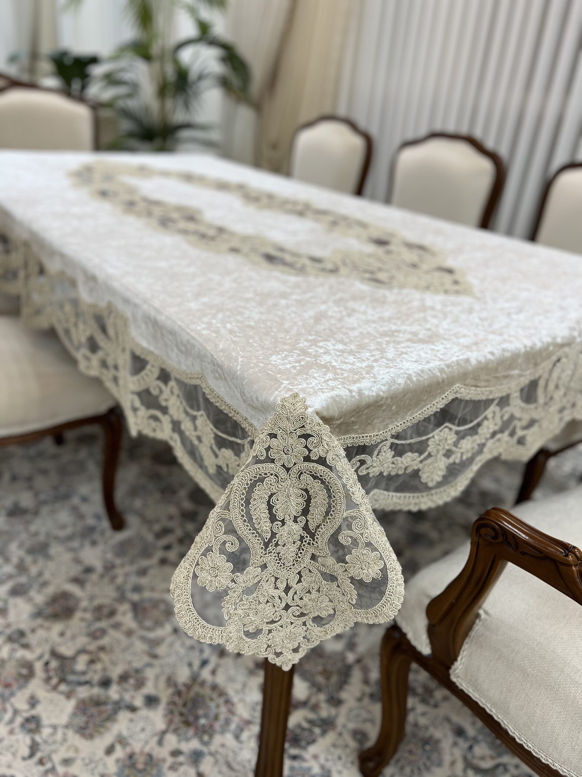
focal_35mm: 26
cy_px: 388
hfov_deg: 53.1
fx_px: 583
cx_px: 291
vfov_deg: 67.3
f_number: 1.5
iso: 64
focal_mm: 5.7
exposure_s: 1/100
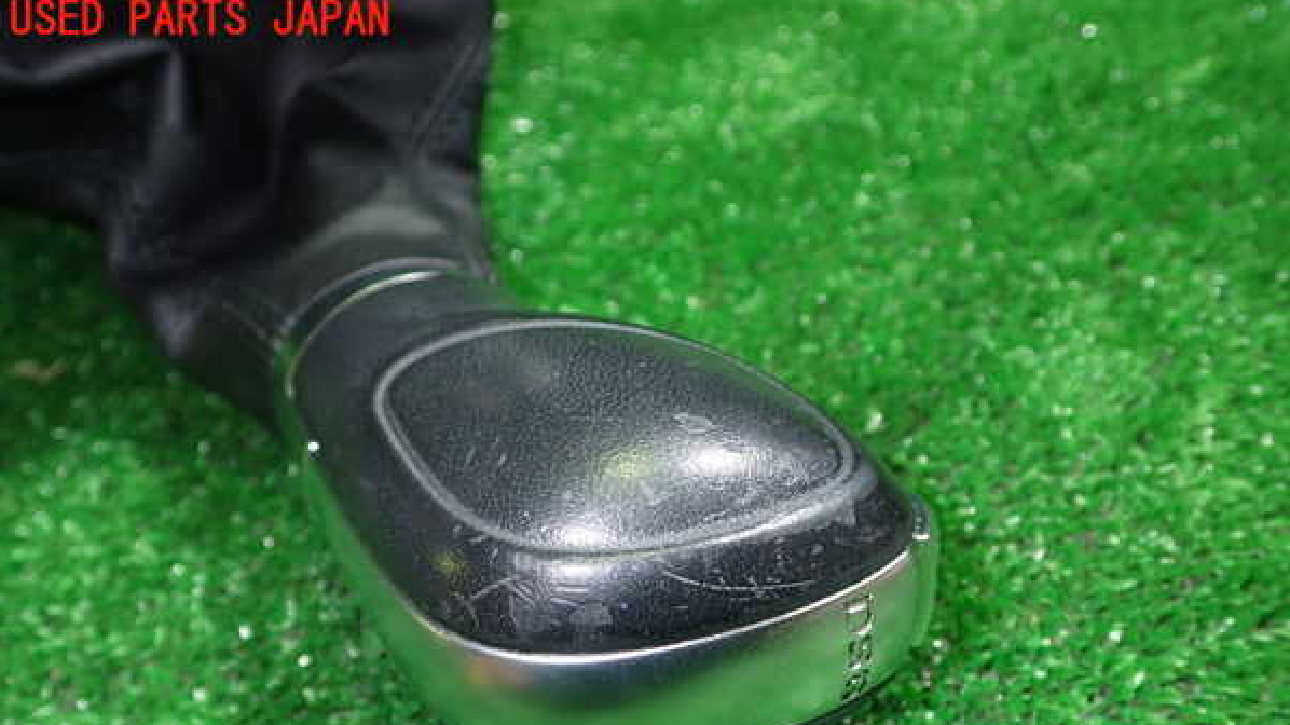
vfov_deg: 33.4
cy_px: 479
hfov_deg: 56.6
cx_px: 645
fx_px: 1197
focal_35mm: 35
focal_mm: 5.79
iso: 200
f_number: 2.4
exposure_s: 1/30
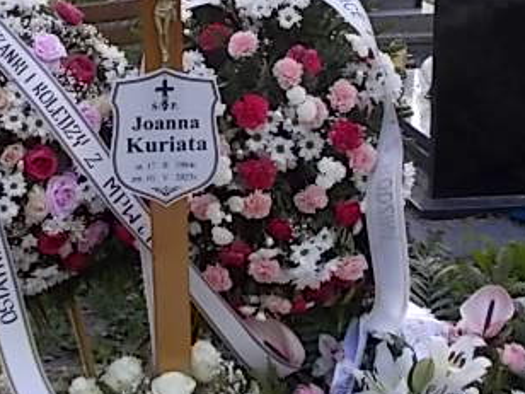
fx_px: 819
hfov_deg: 35.4
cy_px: 36
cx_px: 208
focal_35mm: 54
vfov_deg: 26.1
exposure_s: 1/200
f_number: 3.2
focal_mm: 4.6
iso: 80
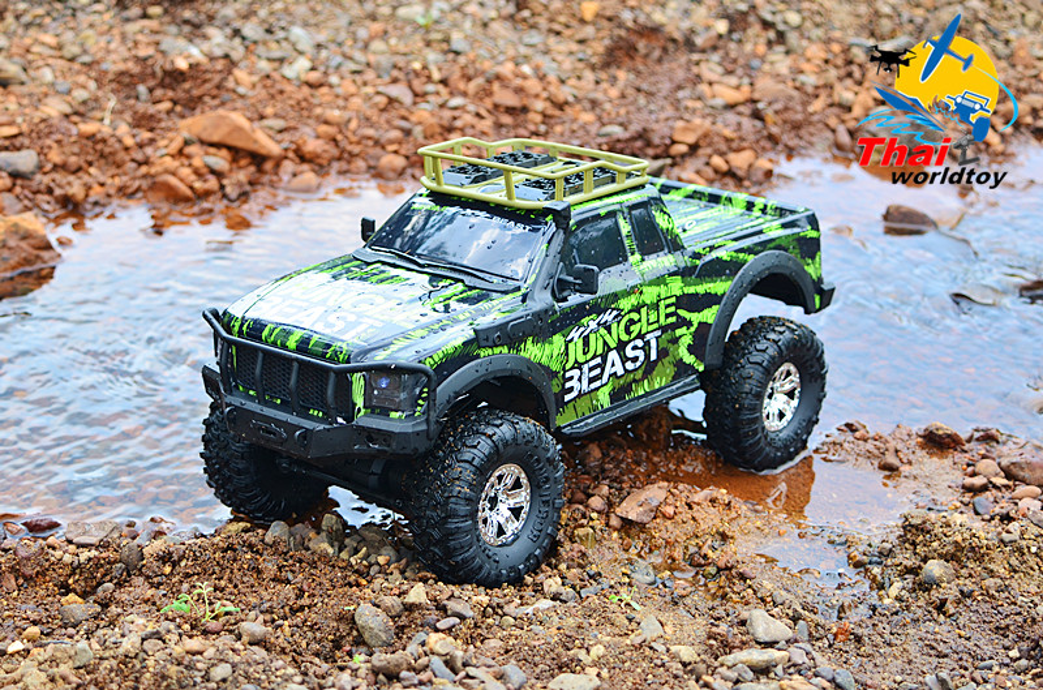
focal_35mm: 66
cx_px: 522
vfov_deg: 20.5
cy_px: 345
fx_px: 1907
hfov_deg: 30.6
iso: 100
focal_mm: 44
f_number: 4.5
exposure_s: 1/100
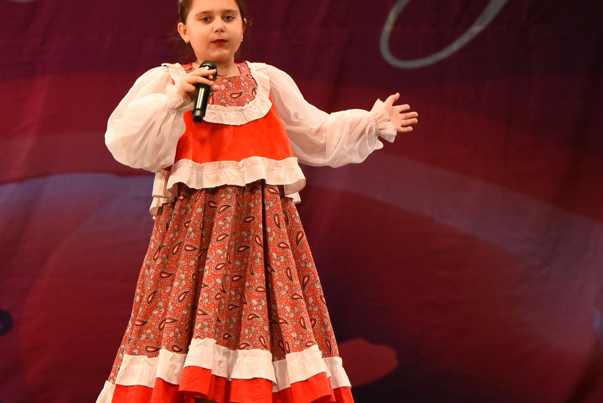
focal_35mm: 407
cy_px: 120
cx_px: 177
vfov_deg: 3.4
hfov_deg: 5.1
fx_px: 6820
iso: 5000
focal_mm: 200
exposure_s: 1/500
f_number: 3.5
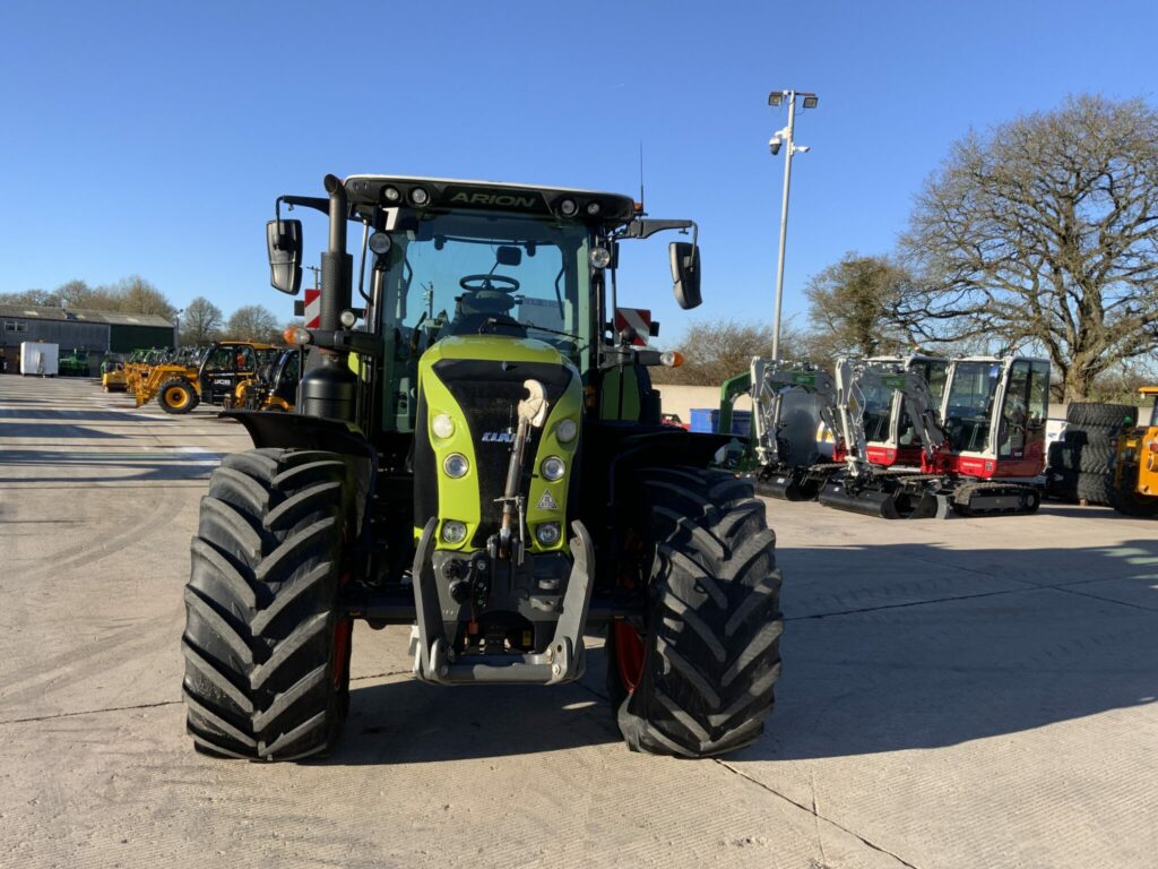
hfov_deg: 61.7
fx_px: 970
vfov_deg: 48.2
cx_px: 579
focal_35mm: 29
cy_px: 434
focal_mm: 3
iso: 16
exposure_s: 1/1195
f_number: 1.8
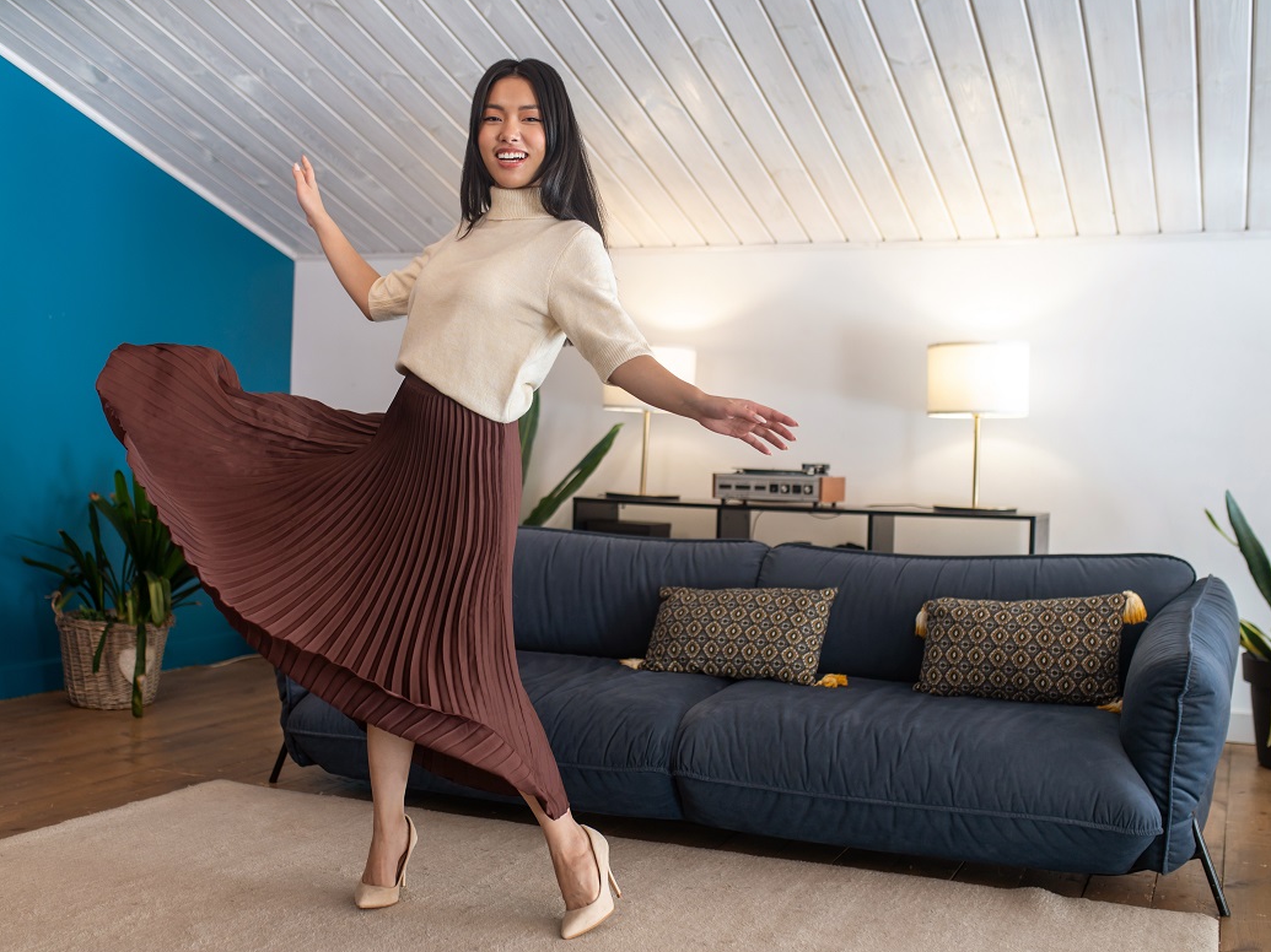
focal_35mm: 39
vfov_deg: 36.8
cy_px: 476
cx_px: 616
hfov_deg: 47.9
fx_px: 1432
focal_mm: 35
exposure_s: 1/200
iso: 400
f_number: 2.5
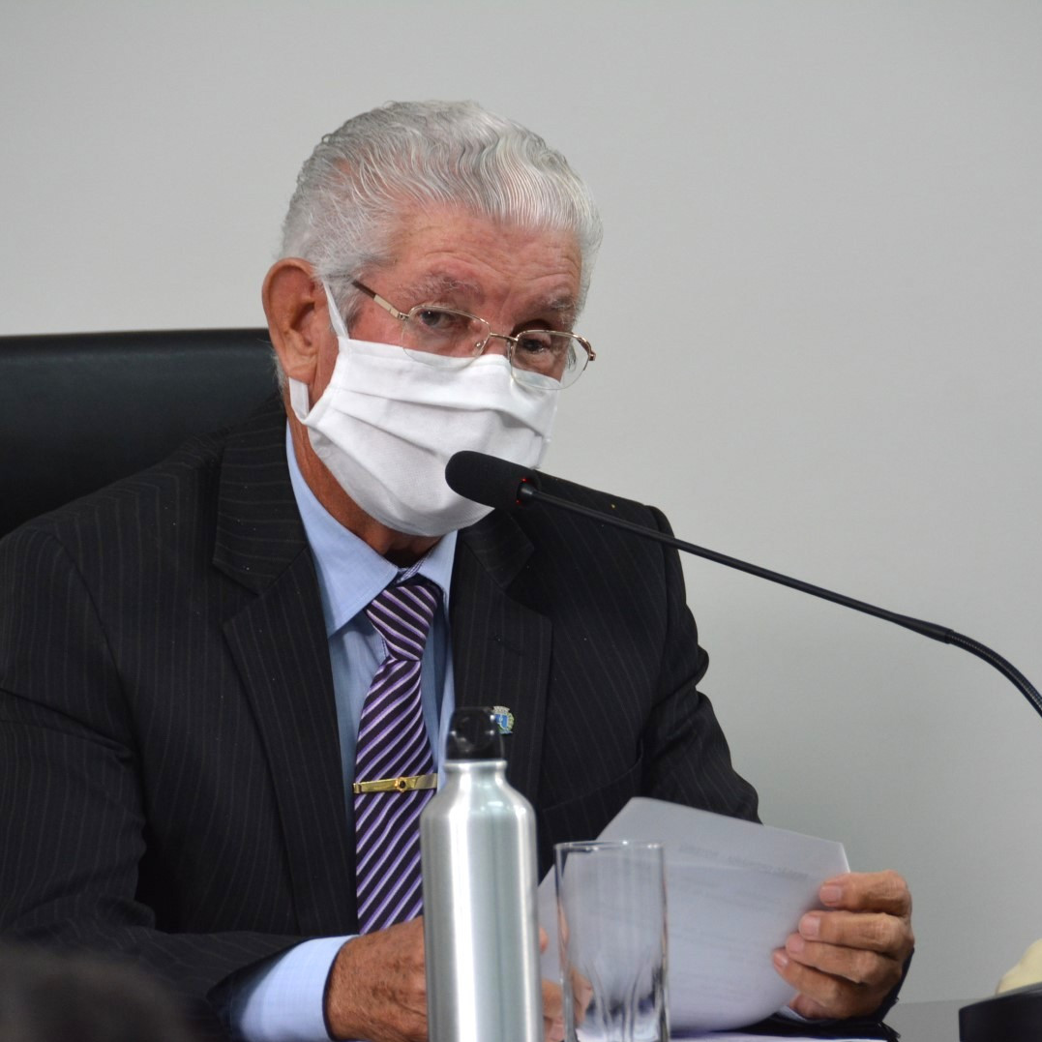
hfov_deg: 4.6
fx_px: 13044
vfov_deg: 4.6
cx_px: 581
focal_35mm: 383
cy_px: 521
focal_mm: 200
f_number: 5.6
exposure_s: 1/125
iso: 1000
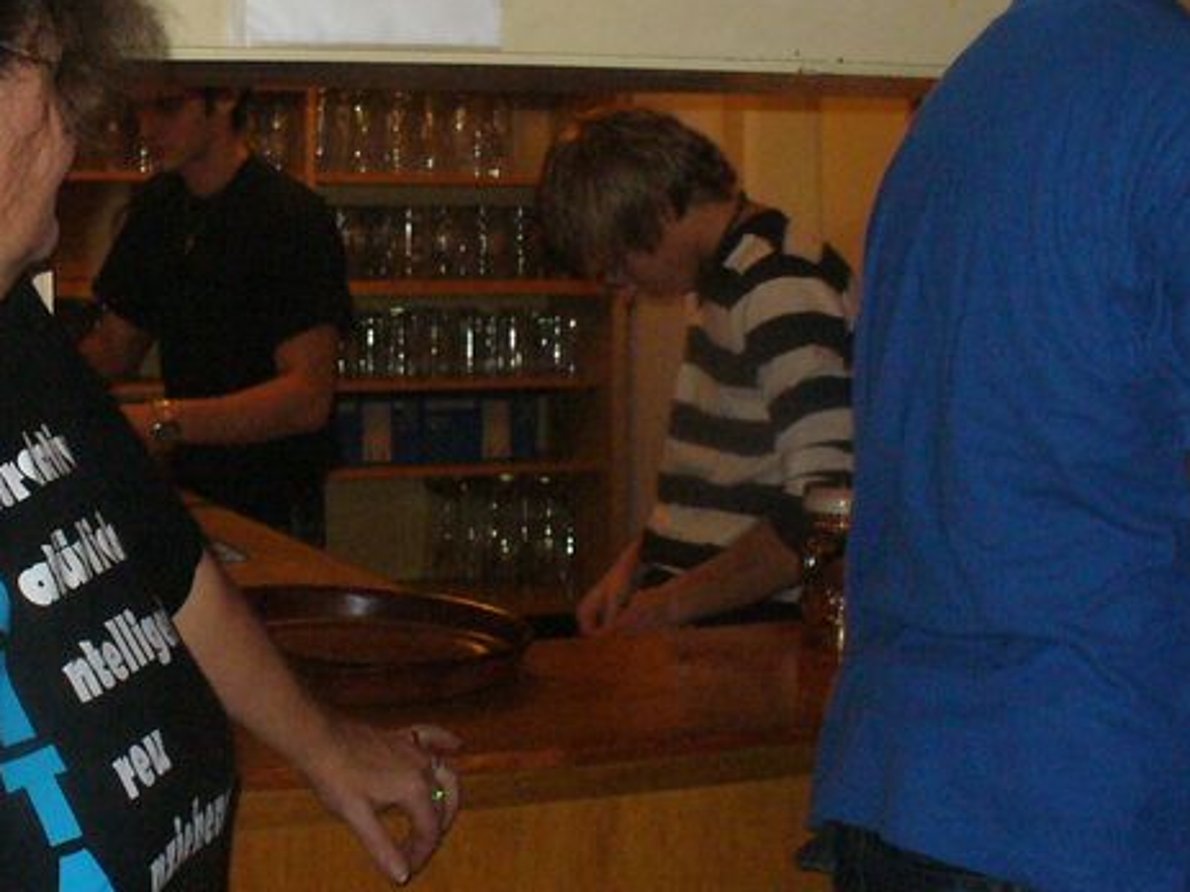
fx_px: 2200
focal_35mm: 64
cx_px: 391
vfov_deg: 22.8
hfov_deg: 30.0
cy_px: 306
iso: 400
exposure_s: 1/60
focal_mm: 6.1
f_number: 2.8
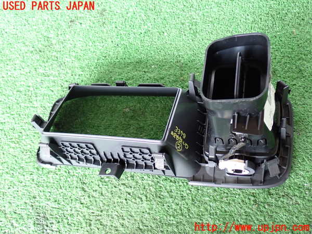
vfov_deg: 39.7
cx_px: 156
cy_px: 117
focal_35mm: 36
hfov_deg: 51.4
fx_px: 324
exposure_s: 1/40
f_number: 2.5
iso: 640
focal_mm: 6.37
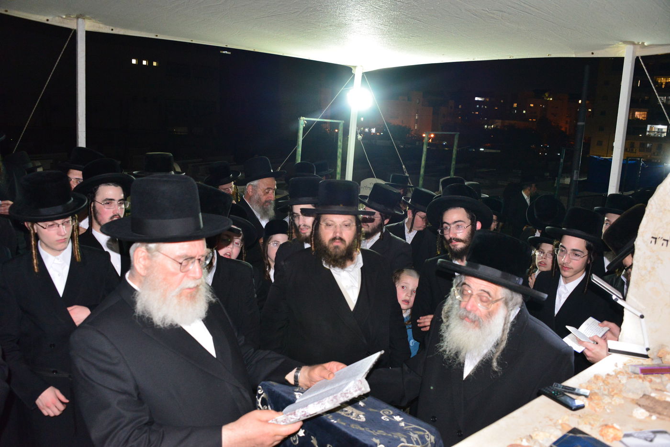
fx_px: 521
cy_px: 224
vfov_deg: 46.4
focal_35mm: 28
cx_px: 335
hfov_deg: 65.5
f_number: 5.6
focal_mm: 28
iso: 4000
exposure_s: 1/100
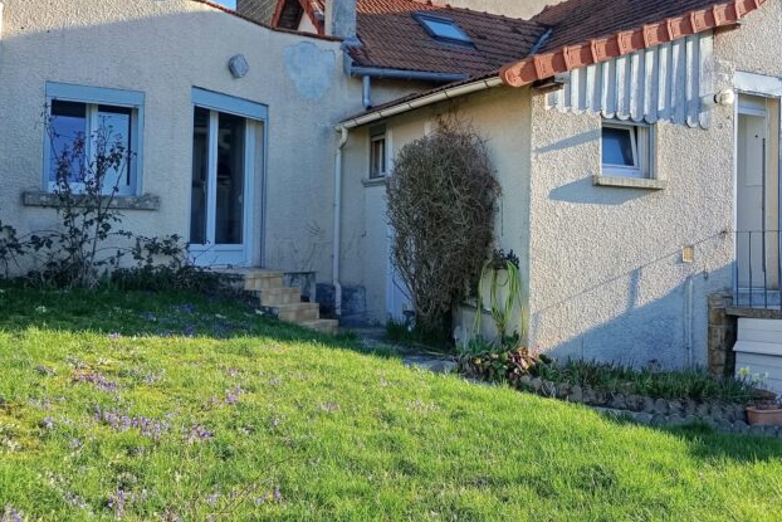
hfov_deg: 52.8
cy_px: 209
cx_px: 461
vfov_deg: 36.8
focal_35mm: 36
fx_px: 782
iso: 110
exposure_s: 1/118
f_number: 1.8
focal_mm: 4.22
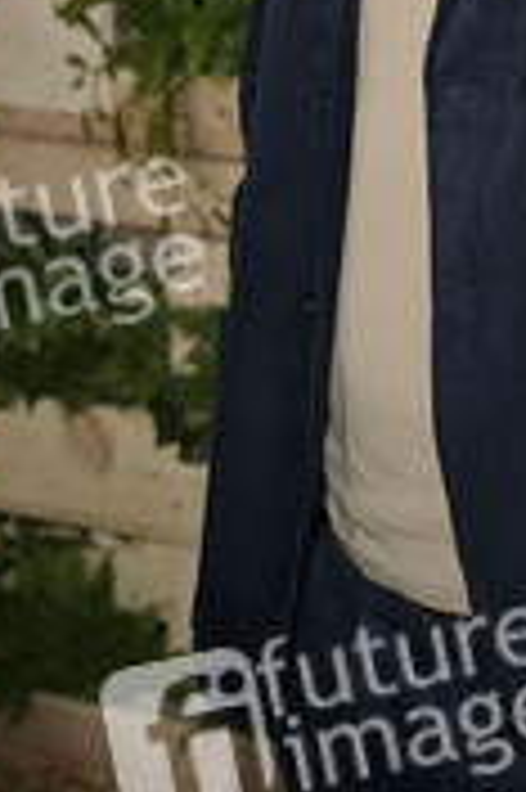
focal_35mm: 159
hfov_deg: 8.6
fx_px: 3491
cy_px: 40
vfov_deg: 12.8
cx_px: 463
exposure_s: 1/250
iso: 640
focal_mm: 70
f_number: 5.6
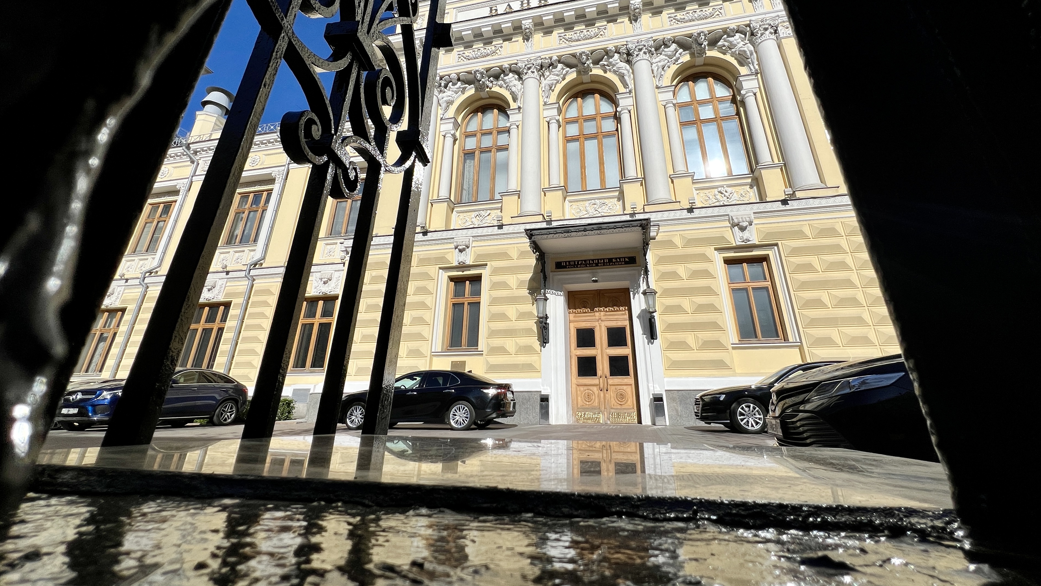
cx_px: 532
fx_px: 414
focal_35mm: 15
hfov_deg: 103.0
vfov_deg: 69.1
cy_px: 210
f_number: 1.8
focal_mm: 1.57
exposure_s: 1/5236
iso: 40
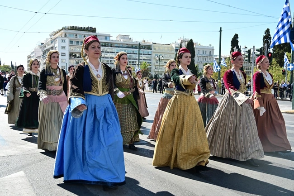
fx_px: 294
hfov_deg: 53.1
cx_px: 147
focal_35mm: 36
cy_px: 98
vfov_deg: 36.9
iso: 320
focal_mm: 24
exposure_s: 1/2000
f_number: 4
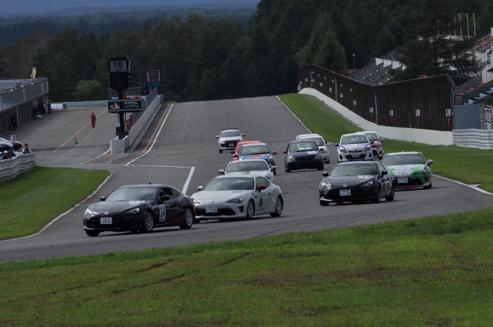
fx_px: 6155
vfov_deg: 3.0
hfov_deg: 4.6
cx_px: 246
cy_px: 164
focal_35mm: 450
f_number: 18
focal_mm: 300
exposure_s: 1/500
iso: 200
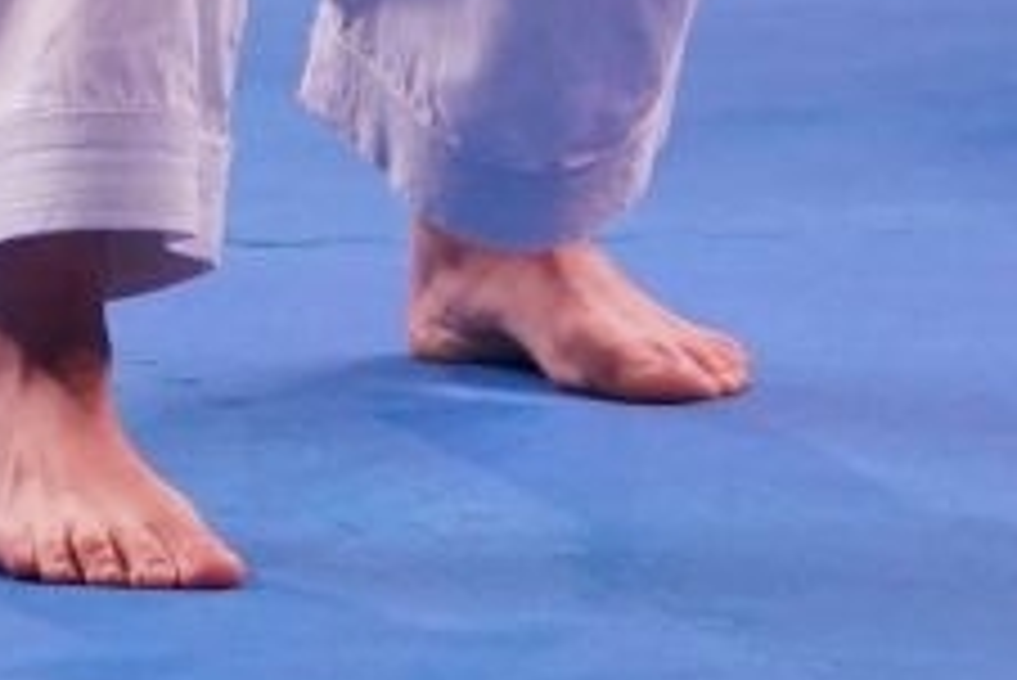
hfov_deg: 2.6
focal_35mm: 781
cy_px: -1243
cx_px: -796
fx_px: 22077
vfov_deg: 1.8
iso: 3200
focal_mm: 98
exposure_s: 1/1000
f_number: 2.8
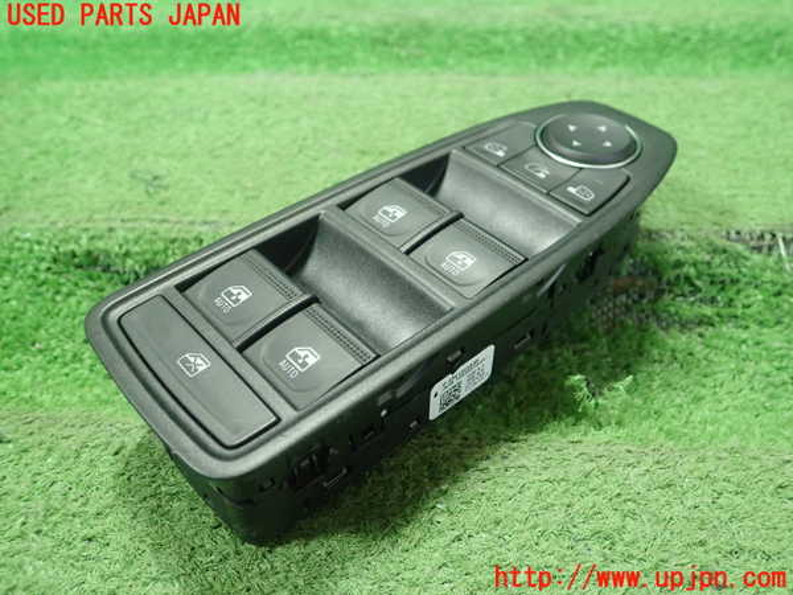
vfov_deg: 46.8
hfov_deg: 60.0
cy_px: 298
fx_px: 687
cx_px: 396
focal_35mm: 30
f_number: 2.3
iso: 640
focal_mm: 5.5
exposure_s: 1/125
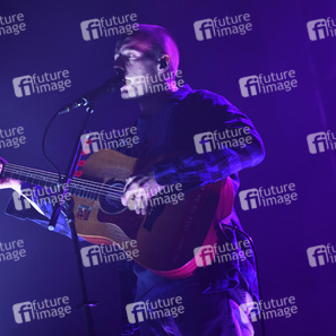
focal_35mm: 129
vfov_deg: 13.5
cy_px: 169
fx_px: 1417
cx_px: 125
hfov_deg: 13.5
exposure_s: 1/250
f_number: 3.5
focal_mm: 100
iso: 800
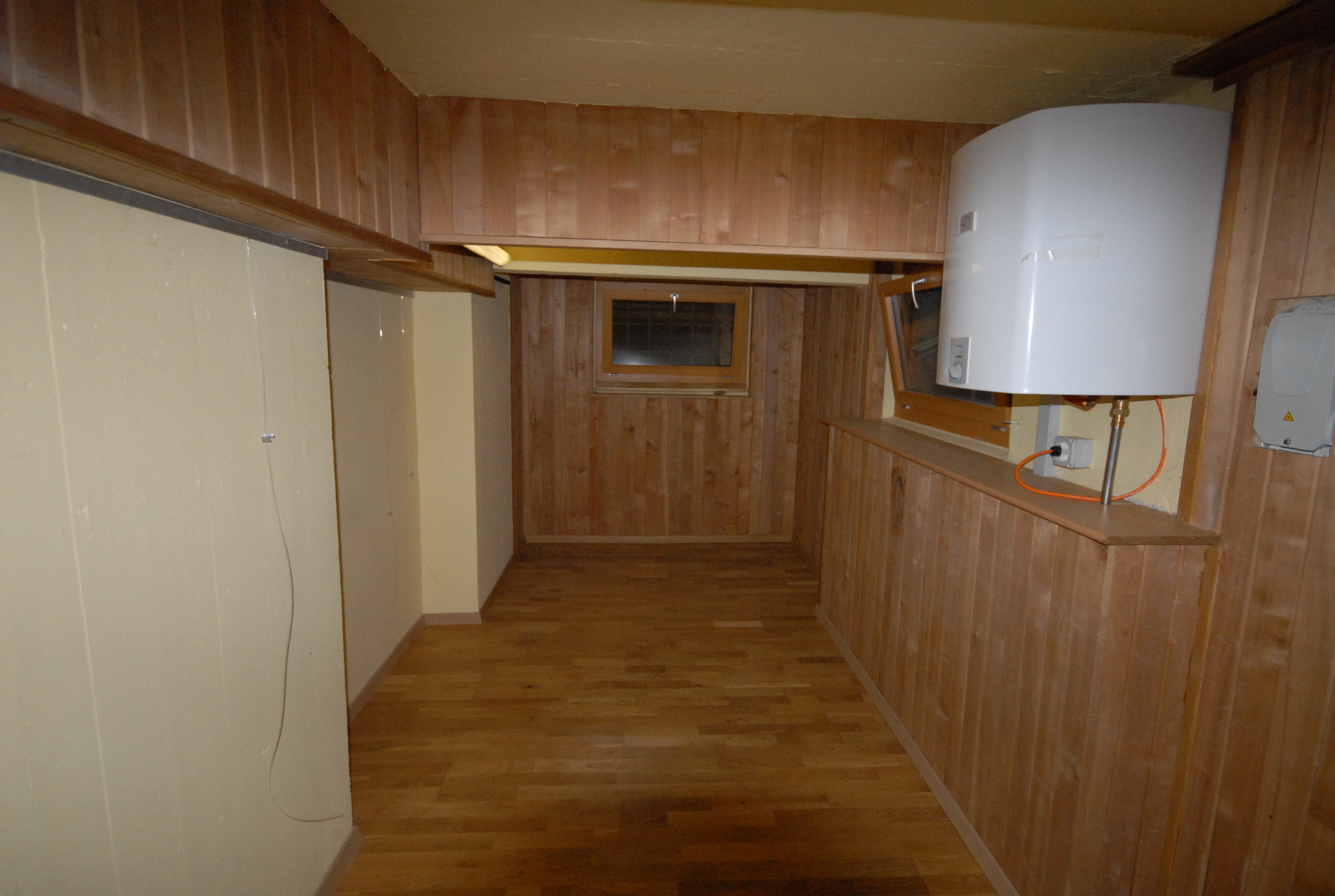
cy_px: 448
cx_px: 668
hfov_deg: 92.3
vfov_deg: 69.9
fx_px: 641
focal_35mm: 17
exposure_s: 1/250
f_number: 4.2
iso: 1000
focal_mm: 11.5
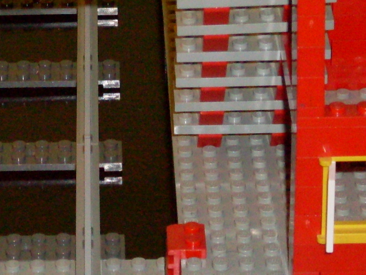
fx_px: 2697
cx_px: 83
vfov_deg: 5.8
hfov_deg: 7.8
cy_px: 15
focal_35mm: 255
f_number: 3.7
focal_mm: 11.7
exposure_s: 1/45
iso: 200
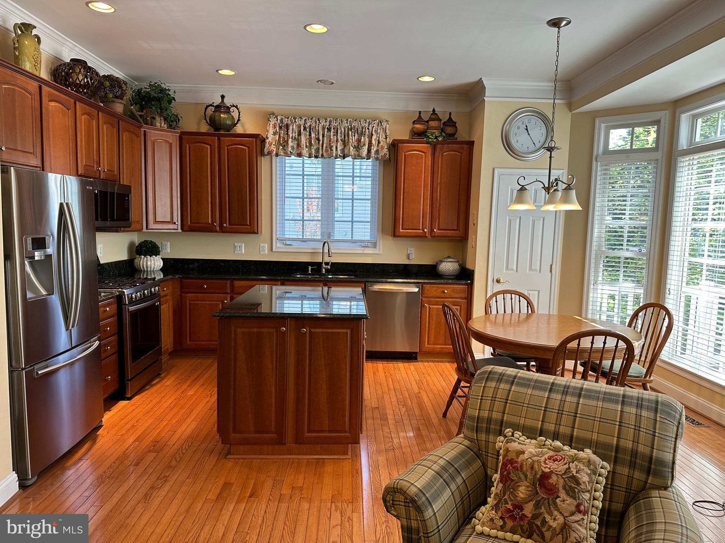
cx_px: 362
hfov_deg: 71.6
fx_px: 503
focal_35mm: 24
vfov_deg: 56.8
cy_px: 272
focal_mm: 6.86
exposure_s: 1/120
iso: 125
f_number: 1.78
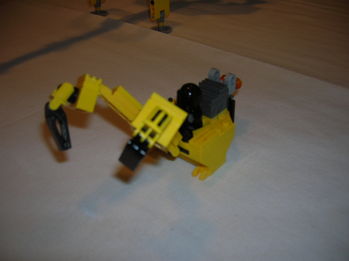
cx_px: 174
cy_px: 130
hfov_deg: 54.0
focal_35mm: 34
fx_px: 343
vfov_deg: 41.8
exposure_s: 1/60.1
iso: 50
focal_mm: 5.7
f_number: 2.9
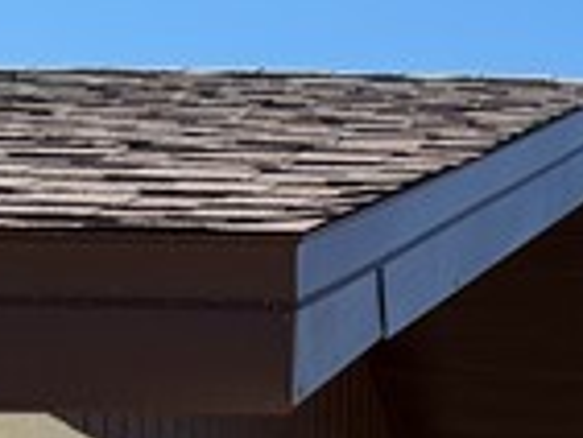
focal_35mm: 174
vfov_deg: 7.9
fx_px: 2933
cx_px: 926
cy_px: 1078
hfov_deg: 10.9
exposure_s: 1/4975
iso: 80
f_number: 1.78
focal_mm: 6.76
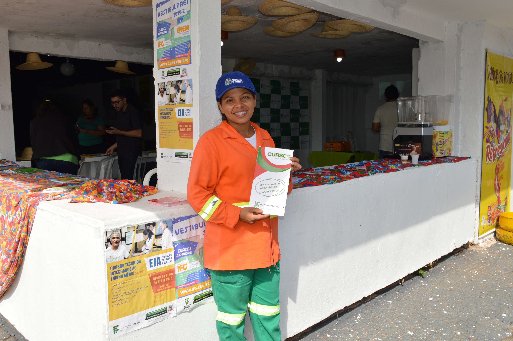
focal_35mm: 32
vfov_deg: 41.6
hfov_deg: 59.5
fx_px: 448
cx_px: 256
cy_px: 170
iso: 100
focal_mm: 21
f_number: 10
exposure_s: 1/200
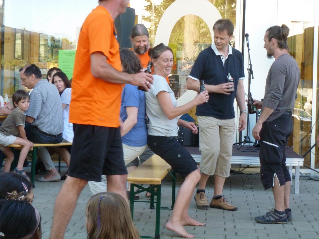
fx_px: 820
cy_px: 120
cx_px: 160
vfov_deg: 16.6
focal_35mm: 89
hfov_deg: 22.0
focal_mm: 16
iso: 400
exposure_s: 1/80
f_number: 4.9
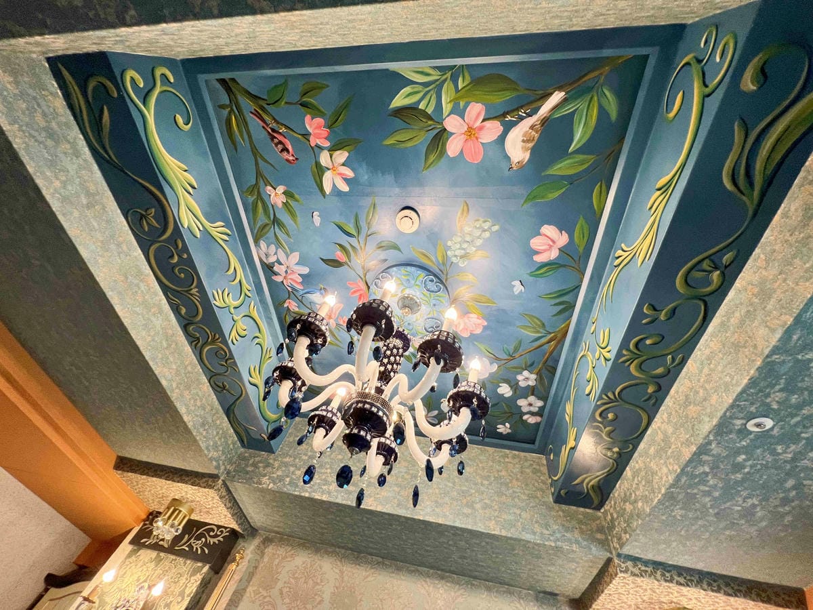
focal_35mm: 13
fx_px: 305
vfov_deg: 89.9
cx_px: 406
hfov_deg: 106.2
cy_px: 305
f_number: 1.8
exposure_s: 1/60
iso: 125
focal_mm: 1.57
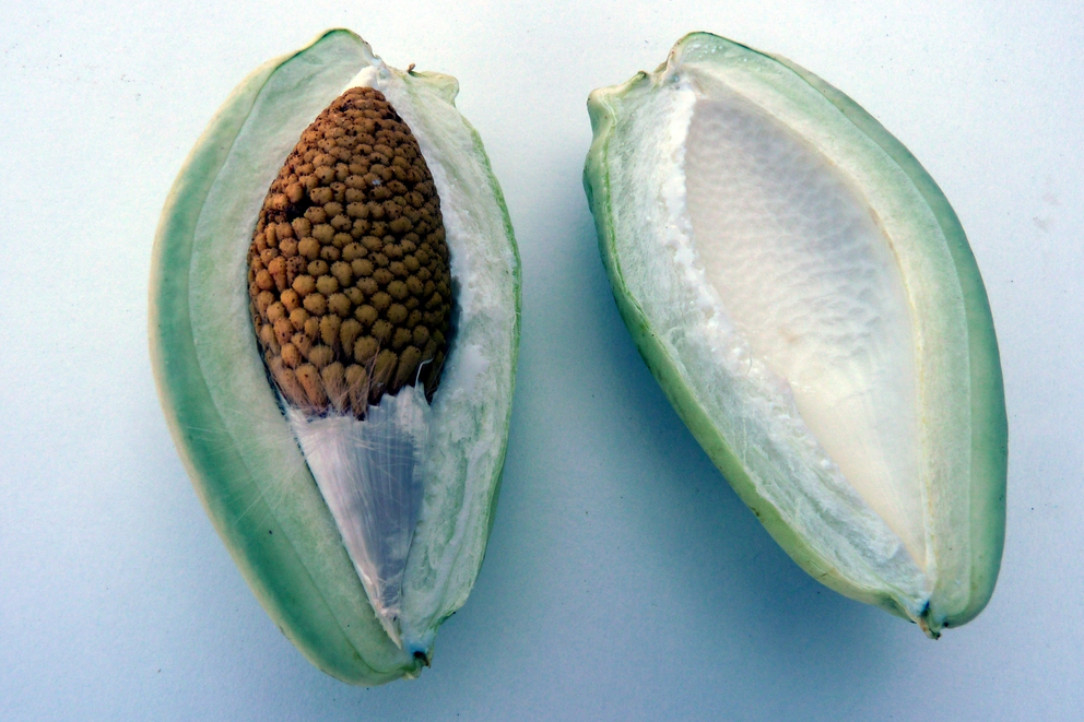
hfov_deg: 63.7
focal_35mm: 29
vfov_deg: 44.9
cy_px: 378
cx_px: 553
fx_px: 873
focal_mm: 4.8
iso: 80
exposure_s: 1/200
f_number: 4.5
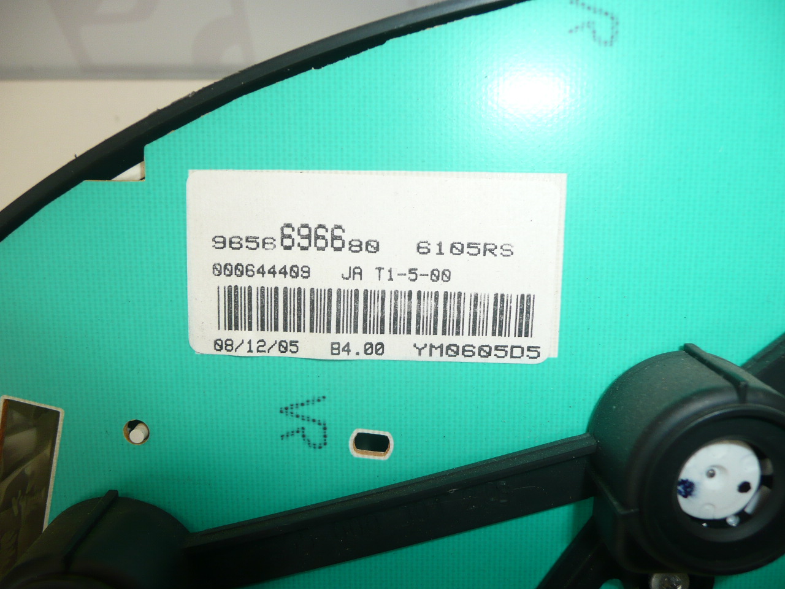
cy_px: 294
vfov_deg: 49.7
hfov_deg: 63.4
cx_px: 392
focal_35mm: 28
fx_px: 635
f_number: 3.3
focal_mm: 4.6
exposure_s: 1/100
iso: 100
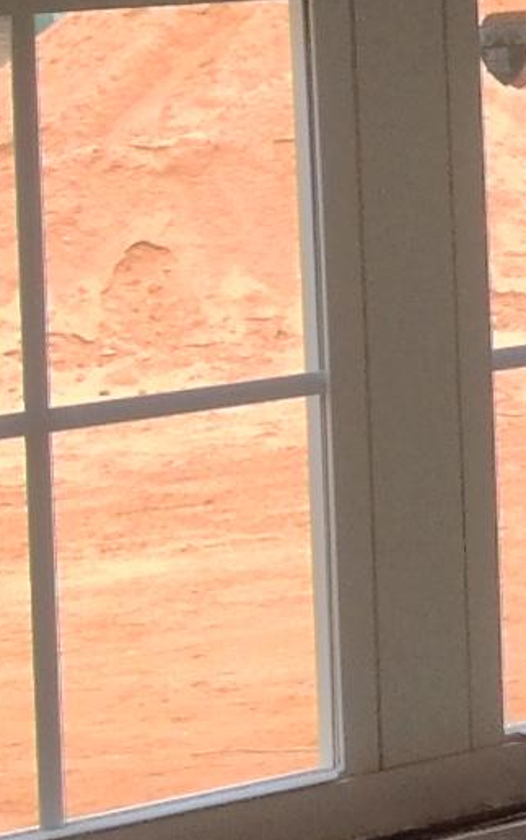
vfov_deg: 11.2
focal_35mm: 186
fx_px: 4261
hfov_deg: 6.6
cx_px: 1357
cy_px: 31
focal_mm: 4.28
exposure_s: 1/204
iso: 50
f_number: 2.4
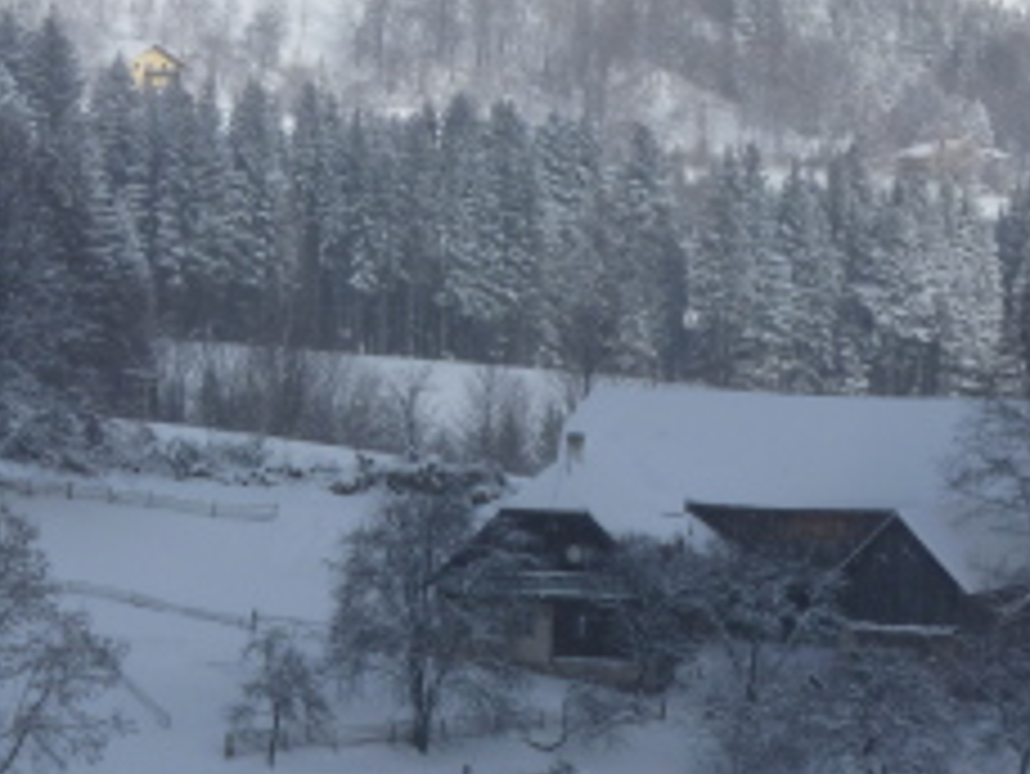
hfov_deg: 4.7
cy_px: 94
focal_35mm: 421
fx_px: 12533
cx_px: 99
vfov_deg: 3.5
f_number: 6.3
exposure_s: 1/500
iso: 80
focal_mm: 35.6
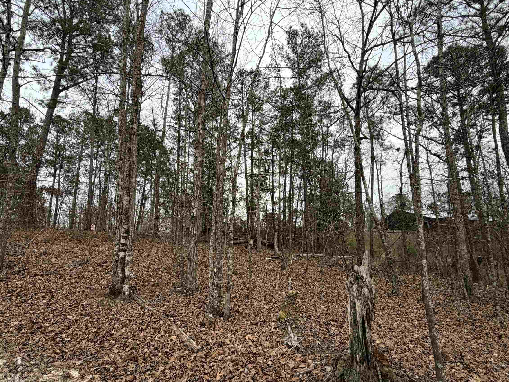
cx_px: 234
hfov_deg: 84.5
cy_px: 213
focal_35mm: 19
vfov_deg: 68.4
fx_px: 279
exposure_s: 1/121
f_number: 2.2
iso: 64
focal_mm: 2.22
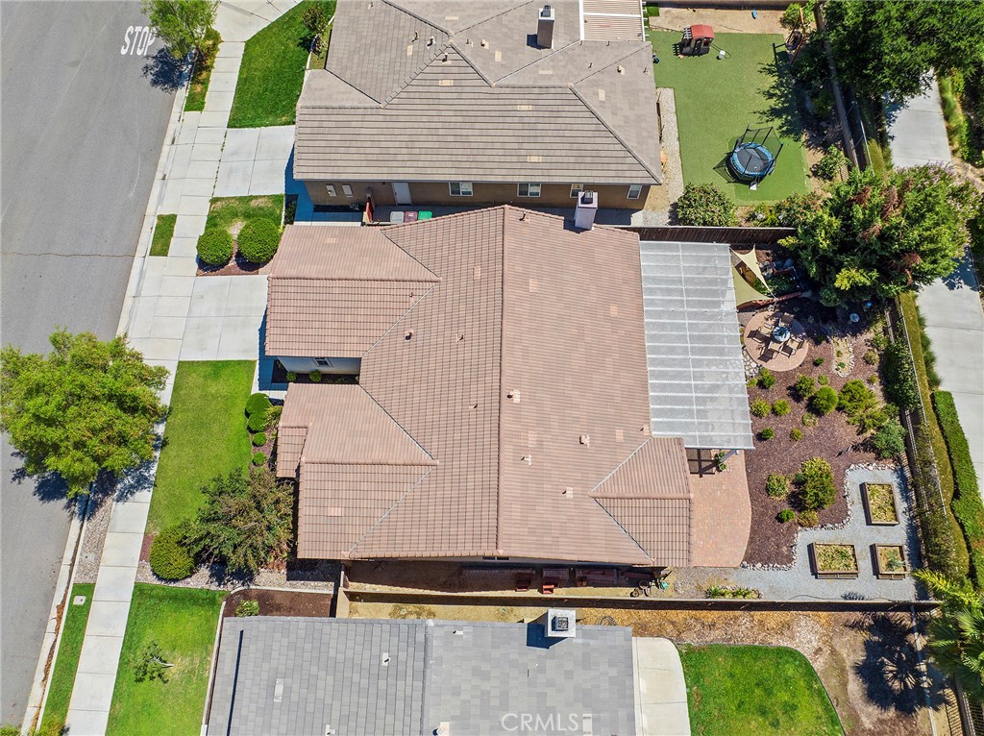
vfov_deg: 56.7
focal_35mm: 24
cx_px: 492
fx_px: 682
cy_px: 368
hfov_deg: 71.6
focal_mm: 12.29
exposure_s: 1/320
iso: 100
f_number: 2.8
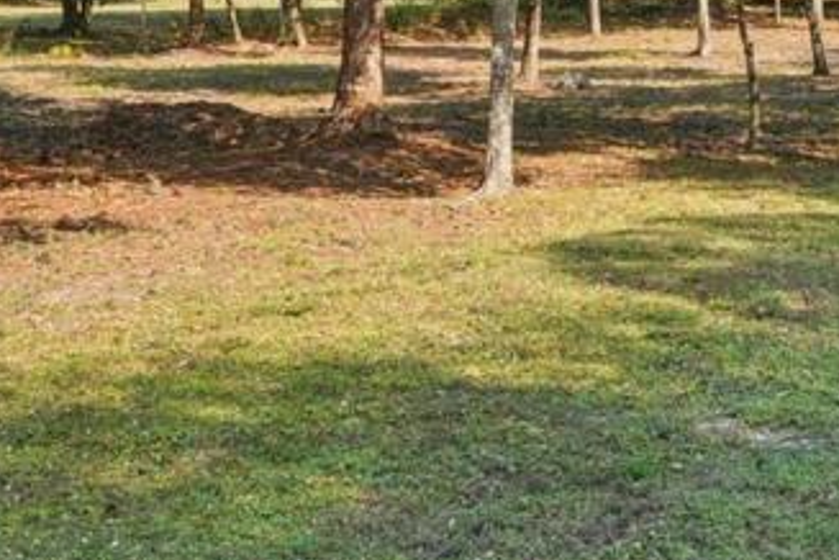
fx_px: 1810
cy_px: -80
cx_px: 965
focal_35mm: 78
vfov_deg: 16.9
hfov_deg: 24.1
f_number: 8
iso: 400
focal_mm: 23.5
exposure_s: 1/320
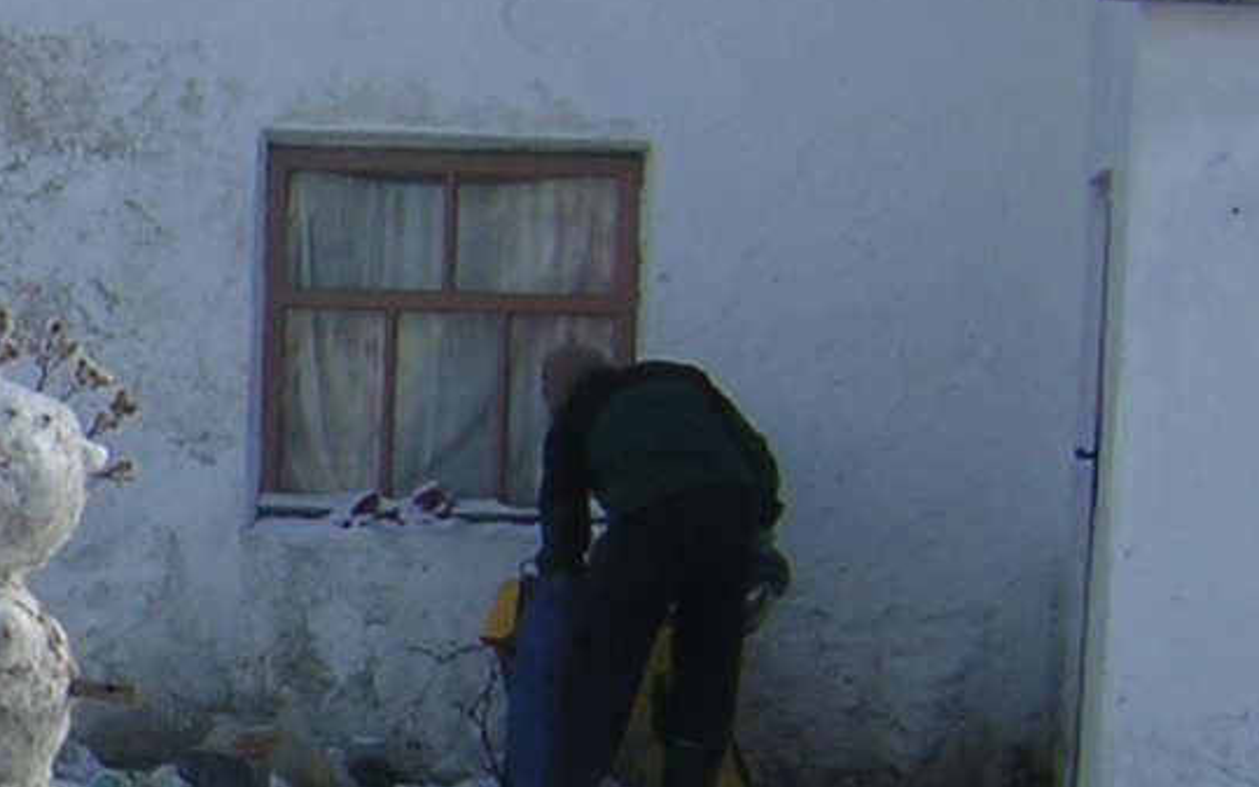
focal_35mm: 148
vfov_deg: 8.8
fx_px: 5079
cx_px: -399
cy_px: 731
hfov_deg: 13.6
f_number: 5.8
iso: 100
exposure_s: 1/160
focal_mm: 6.1
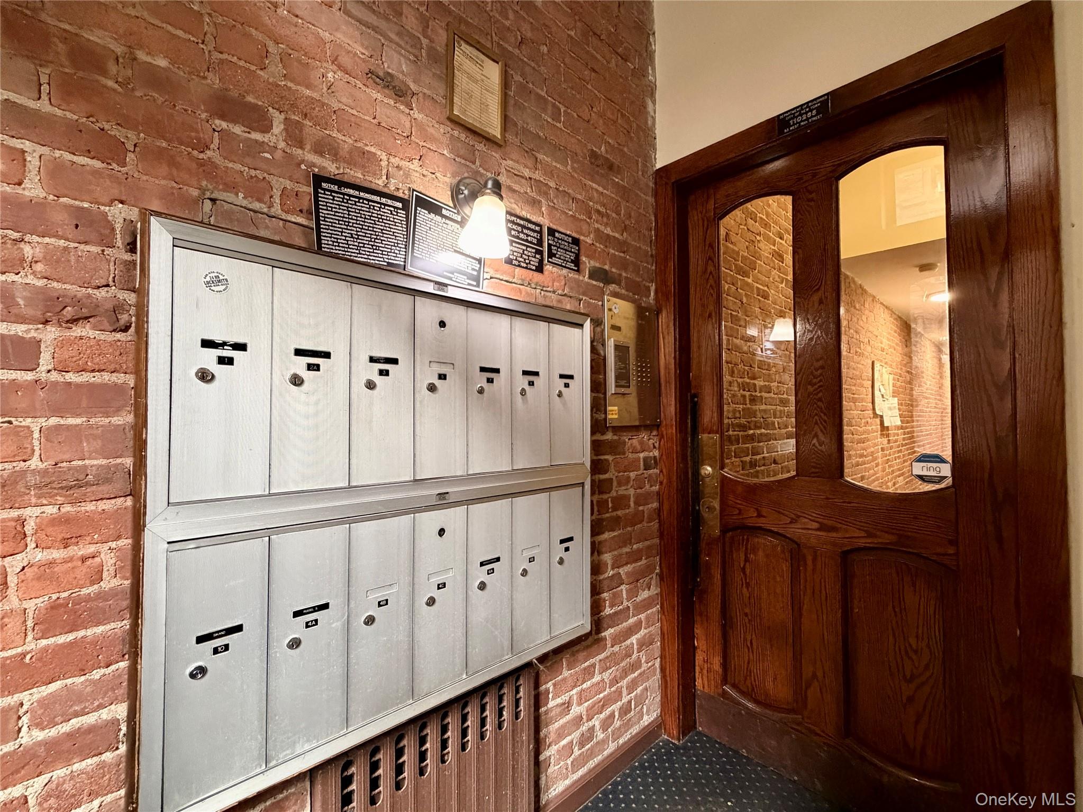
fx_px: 438
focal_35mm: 14
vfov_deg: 85.7
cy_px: 406
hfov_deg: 102.1
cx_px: 542
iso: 640
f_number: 2.2
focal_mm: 2.22
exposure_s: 1/60
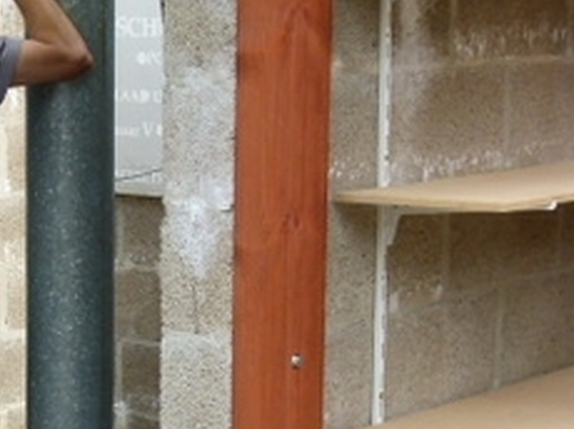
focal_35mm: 107
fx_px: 1772
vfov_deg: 13.8
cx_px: -112
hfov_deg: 17.5
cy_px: 329
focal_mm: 7.4
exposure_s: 1/200
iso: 100
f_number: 4
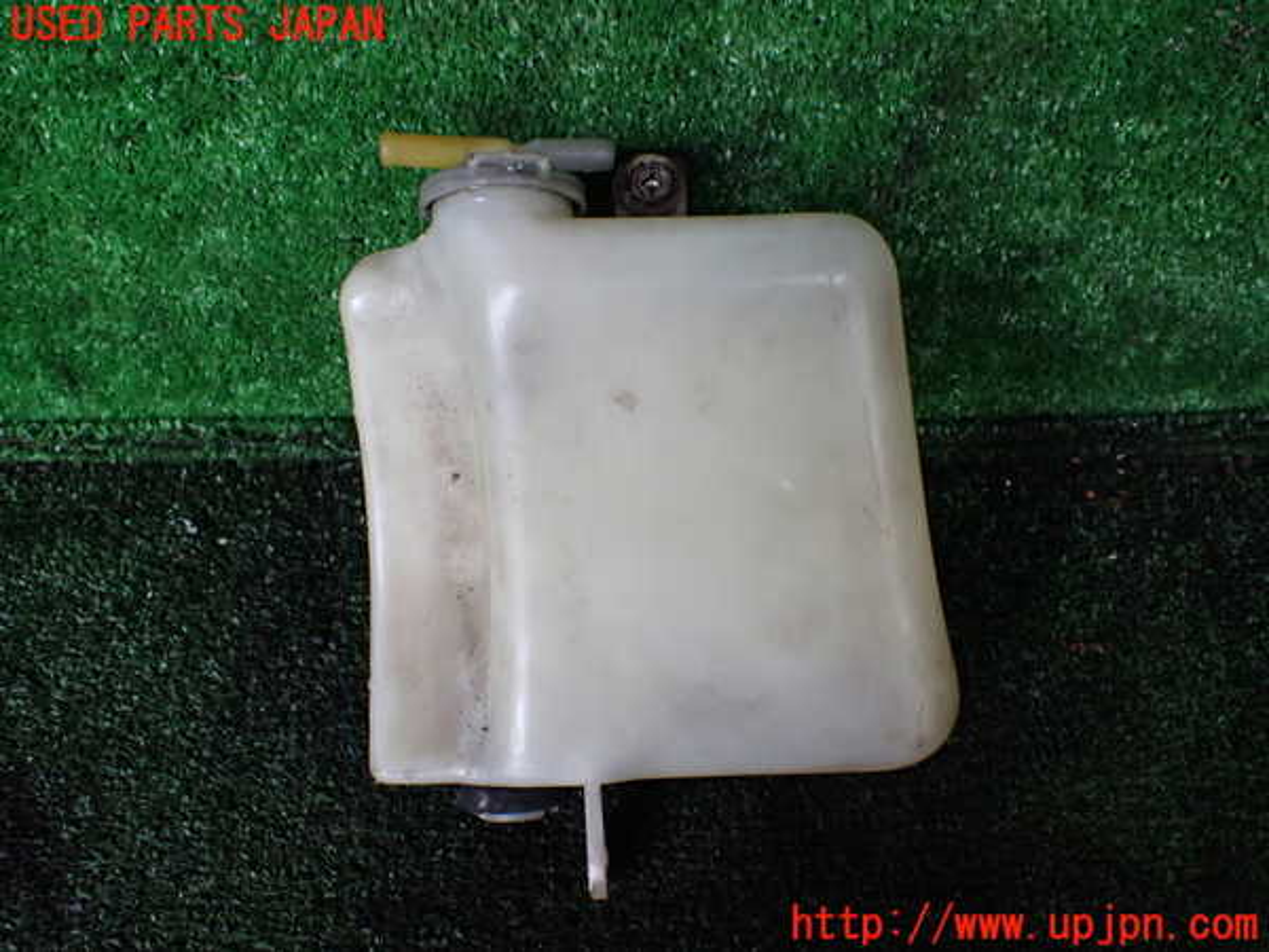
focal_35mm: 30
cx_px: 634
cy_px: 476
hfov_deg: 60.0
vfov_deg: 46.8
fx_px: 1100
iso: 250
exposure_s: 1/125
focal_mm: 5.4
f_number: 2.3
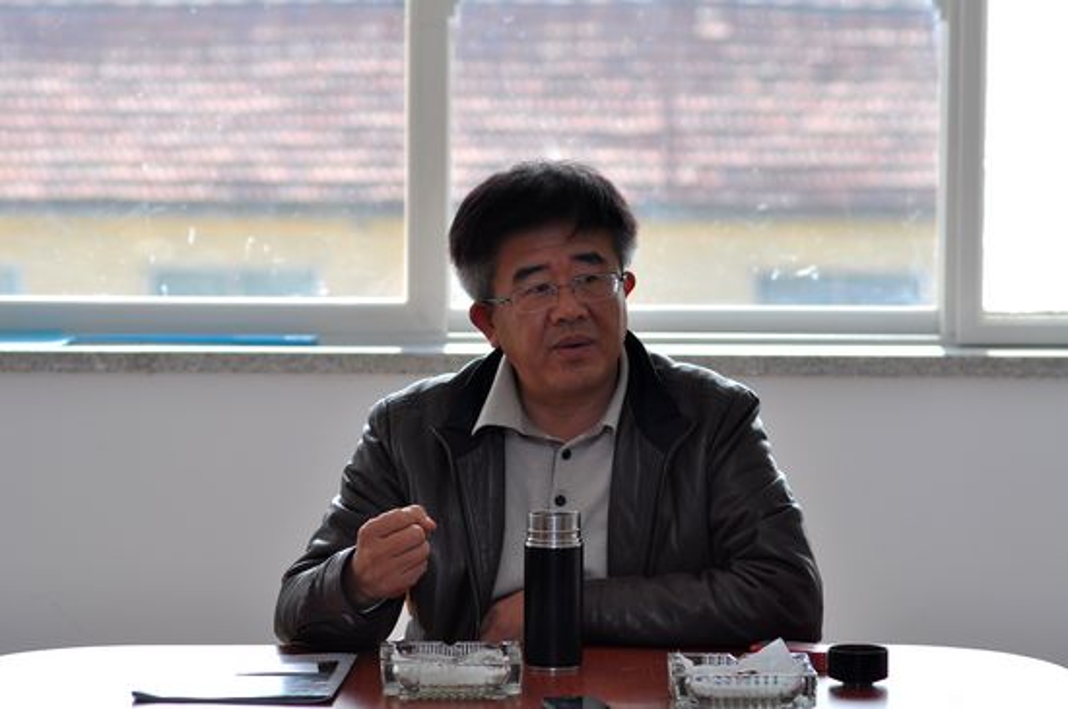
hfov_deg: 13.7
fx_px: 4443
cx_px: 534
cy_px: 354
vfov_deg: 9.1
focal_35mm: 150
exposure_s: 1/160
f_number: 5
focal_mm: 100
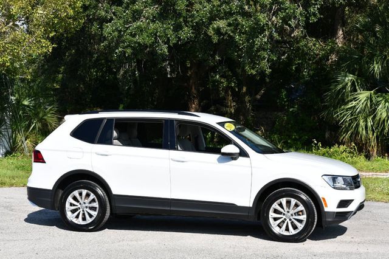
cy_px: 130
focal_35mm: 78
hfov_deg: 26.0
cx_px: 194
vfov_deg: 17.5
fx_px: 842
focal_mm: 52
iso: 100
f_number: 9
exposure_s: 1/320
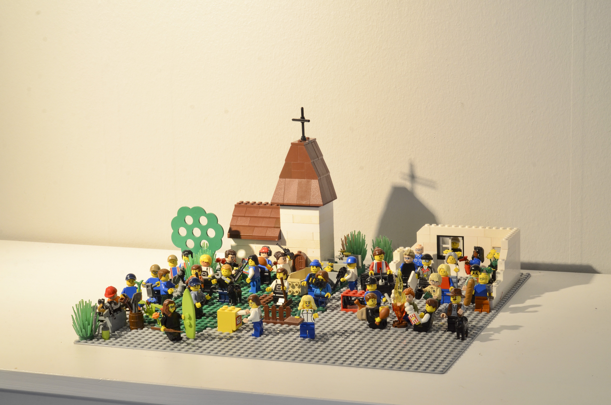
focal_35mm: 75
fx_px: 1270
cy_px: 202
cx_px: 306
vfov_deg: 18.1
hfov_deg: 27.0
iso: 400
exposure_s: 1.3
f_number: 13
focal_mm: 50
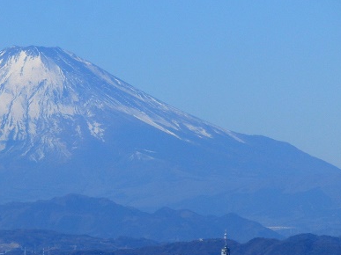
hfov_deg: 3.6
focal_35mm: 552
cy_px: 136
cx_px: 84
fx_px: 5436
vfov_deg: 2.7
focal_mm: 47.3
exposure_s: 1/1000
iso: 80
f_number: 5.9
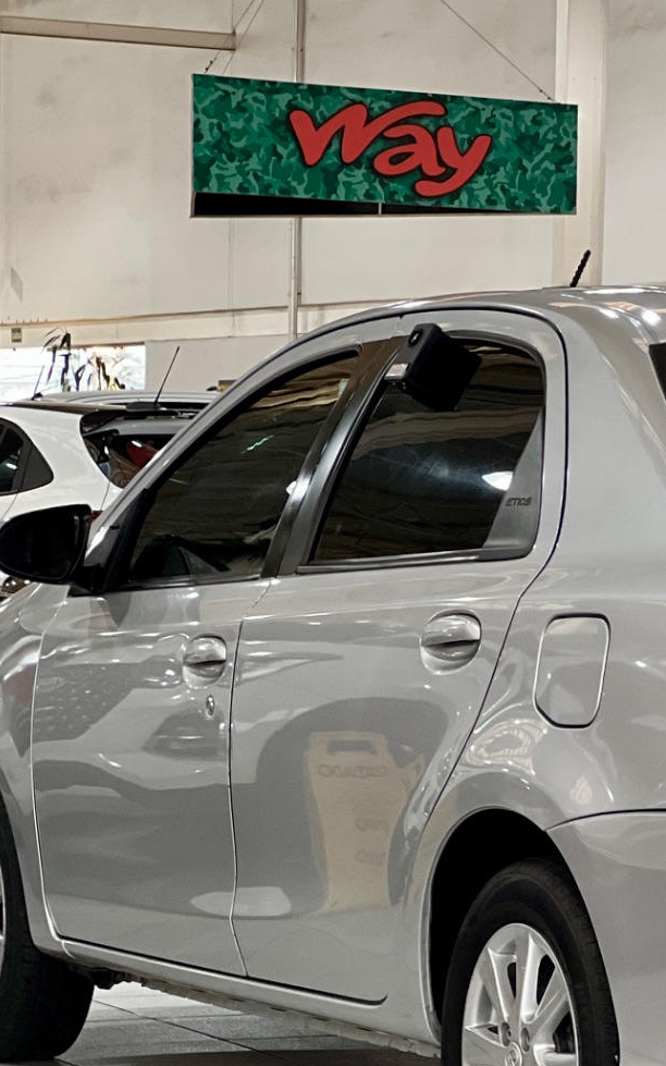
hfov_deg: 8.1
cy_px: 747
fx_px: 4646
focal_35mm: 160
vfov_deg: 13.1
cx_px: 841
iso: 160
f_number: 2.8
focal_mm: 9
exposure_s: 1/40
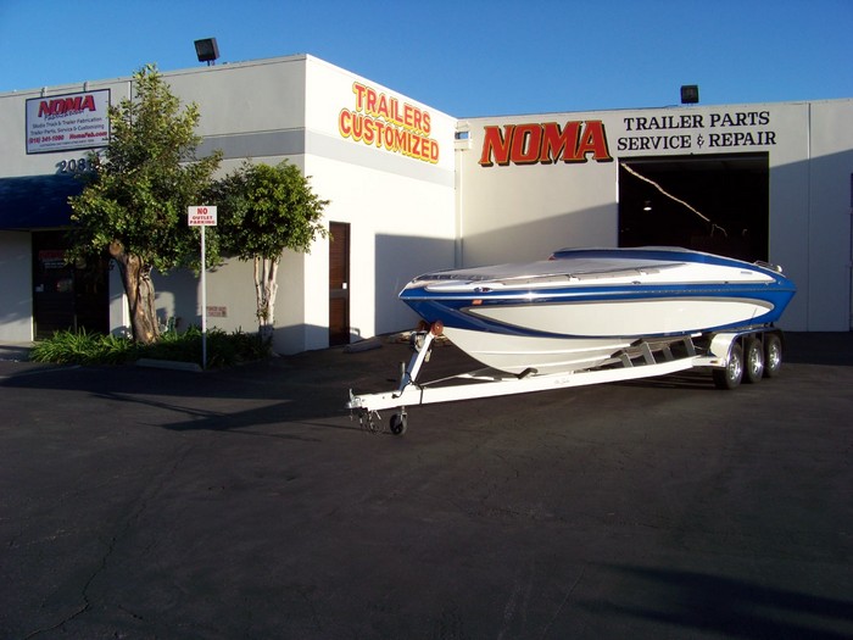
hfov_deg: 51.4
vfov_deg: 39.7
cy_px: 320
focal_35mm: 36
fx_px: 887
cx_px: 426
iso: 72
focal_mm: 5.85
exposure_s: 1/500
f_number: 4
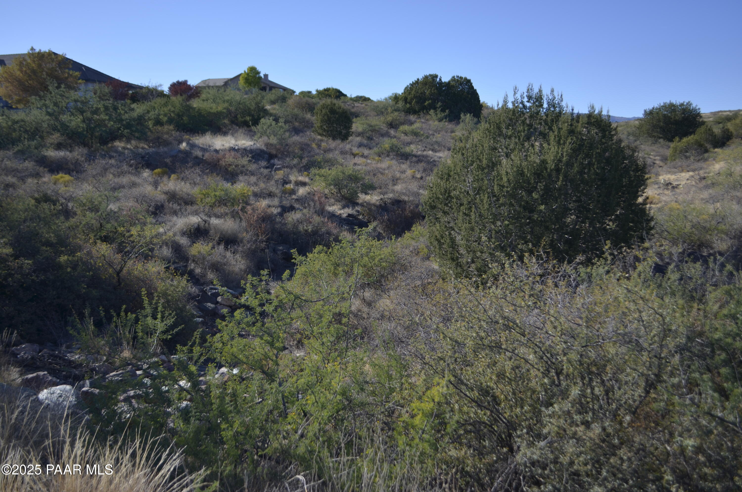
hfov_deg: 57.3
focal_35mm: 33
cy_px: 246
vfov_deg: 39.8
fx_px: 679
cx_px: 371
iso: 100
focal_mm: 22
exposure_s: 1/1000
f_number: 4
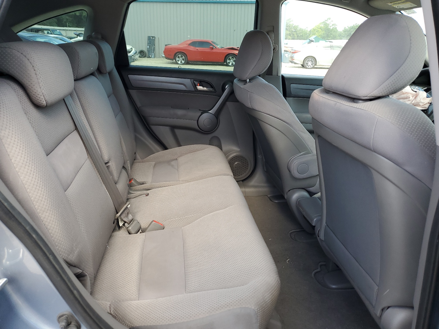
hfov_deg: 67.3
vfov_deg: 53.1
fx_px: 330
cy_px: 164
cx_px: 220
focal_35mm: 26
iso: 50
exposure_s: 1/185
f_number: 1.5
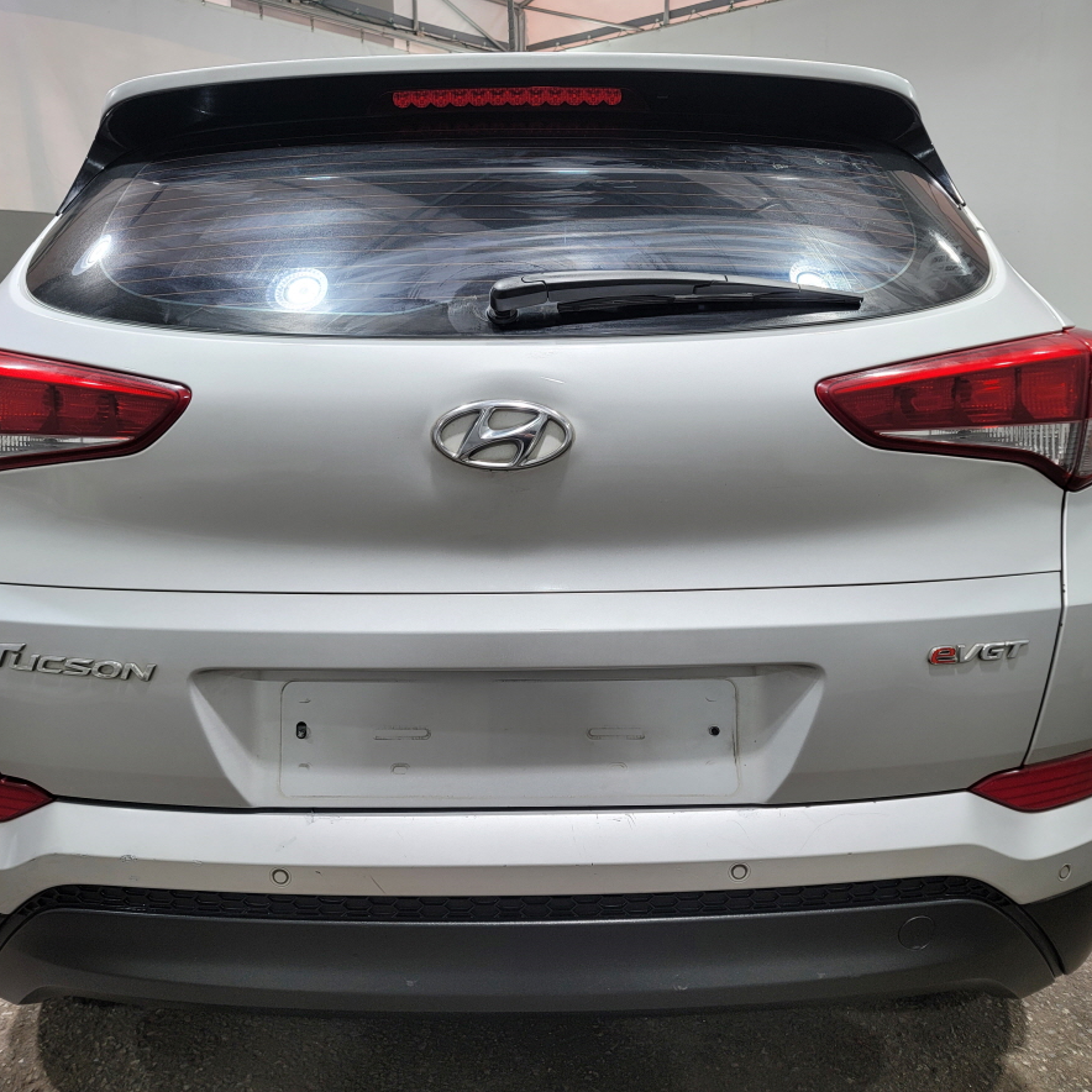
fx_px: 1071
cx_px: 510
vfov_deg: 54.0
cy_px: 542
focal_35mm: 30
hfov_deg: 54.0
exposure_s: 1/120
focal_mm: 7
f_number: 1.8
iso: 40
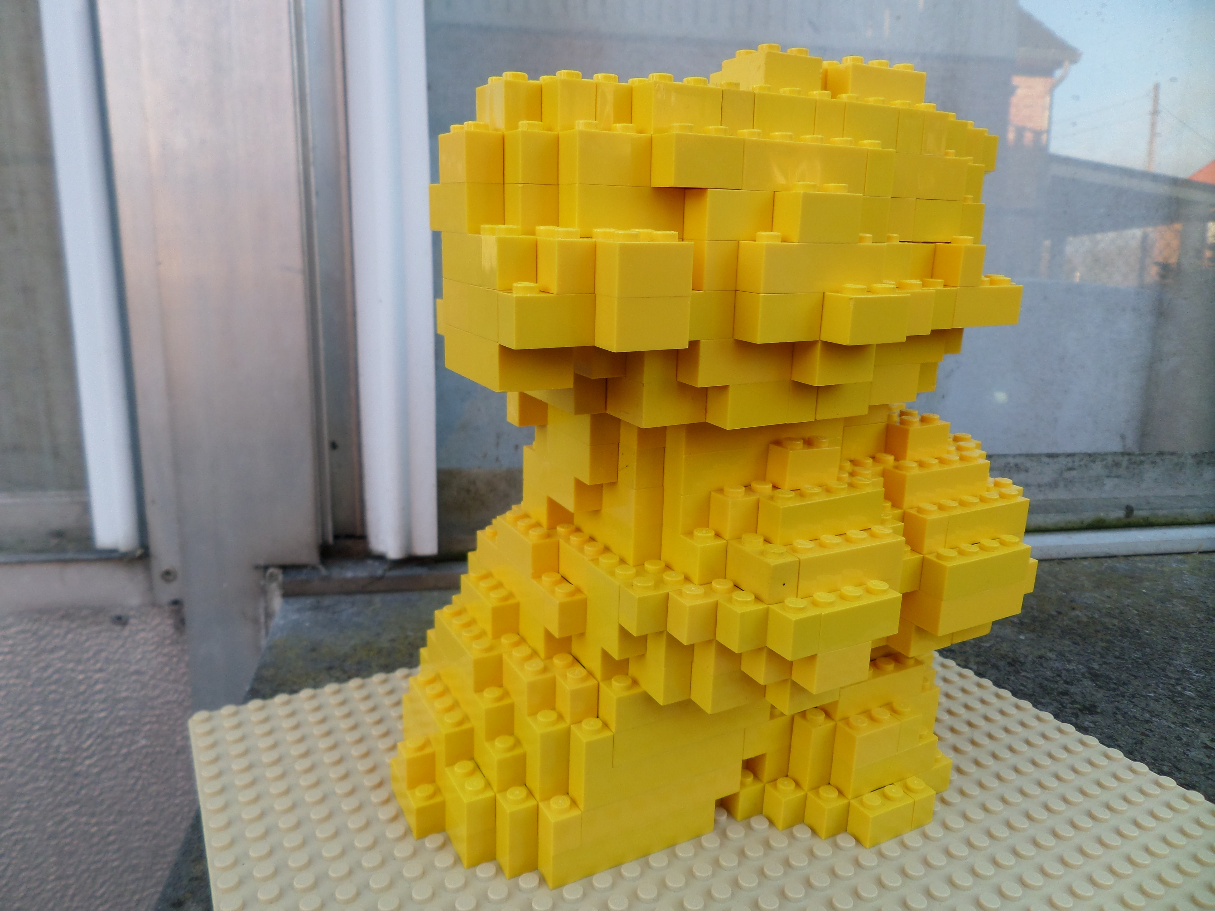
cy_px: 456
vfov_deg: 56.8
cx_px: 608
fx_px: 842
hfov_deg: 71.6
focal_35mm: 24
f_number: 3.1
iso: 80
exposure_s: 1/90
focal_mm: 4.3
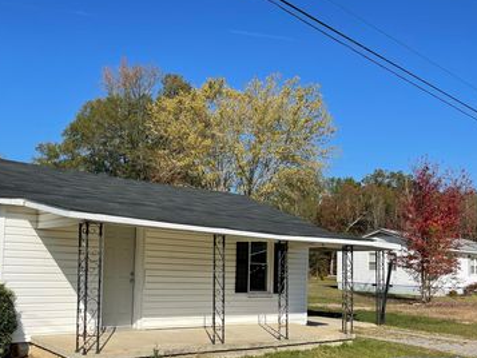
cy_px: 232
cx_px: 164
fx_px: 482
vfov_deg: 40.3
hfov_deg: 51.8
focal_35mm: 35
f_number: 1.6
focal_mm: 5.1
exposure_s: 1/4902
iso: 32
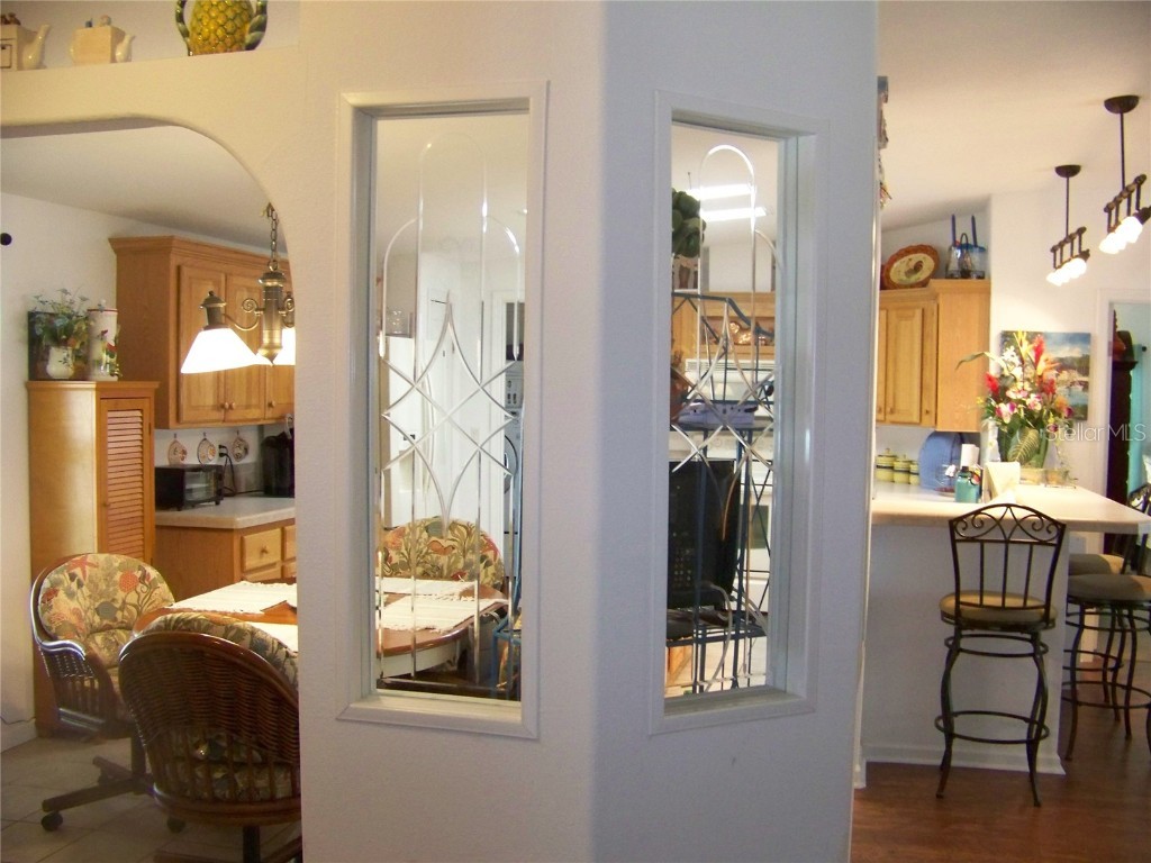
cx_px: 576
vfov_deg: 39.7
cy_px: 432
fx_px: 1197
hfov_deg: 51.4
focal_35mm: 36
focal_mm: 5.85
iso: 320
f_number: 2.8
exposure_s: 1/30
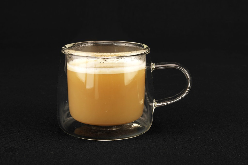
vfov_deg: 17.7
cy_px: 82
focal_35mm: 77
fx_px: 530
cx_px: 124
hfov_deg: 26.3
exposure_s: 1
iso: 100
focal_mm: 50
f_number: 20
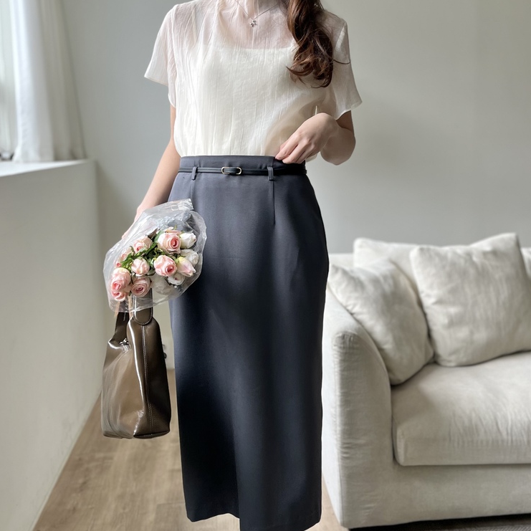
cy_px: 319
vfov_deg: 52.2
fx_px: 538
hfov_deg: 52.5
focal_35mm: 31
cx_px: 264
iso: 40
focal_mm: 5.1
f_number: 1.6
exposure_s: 1/224
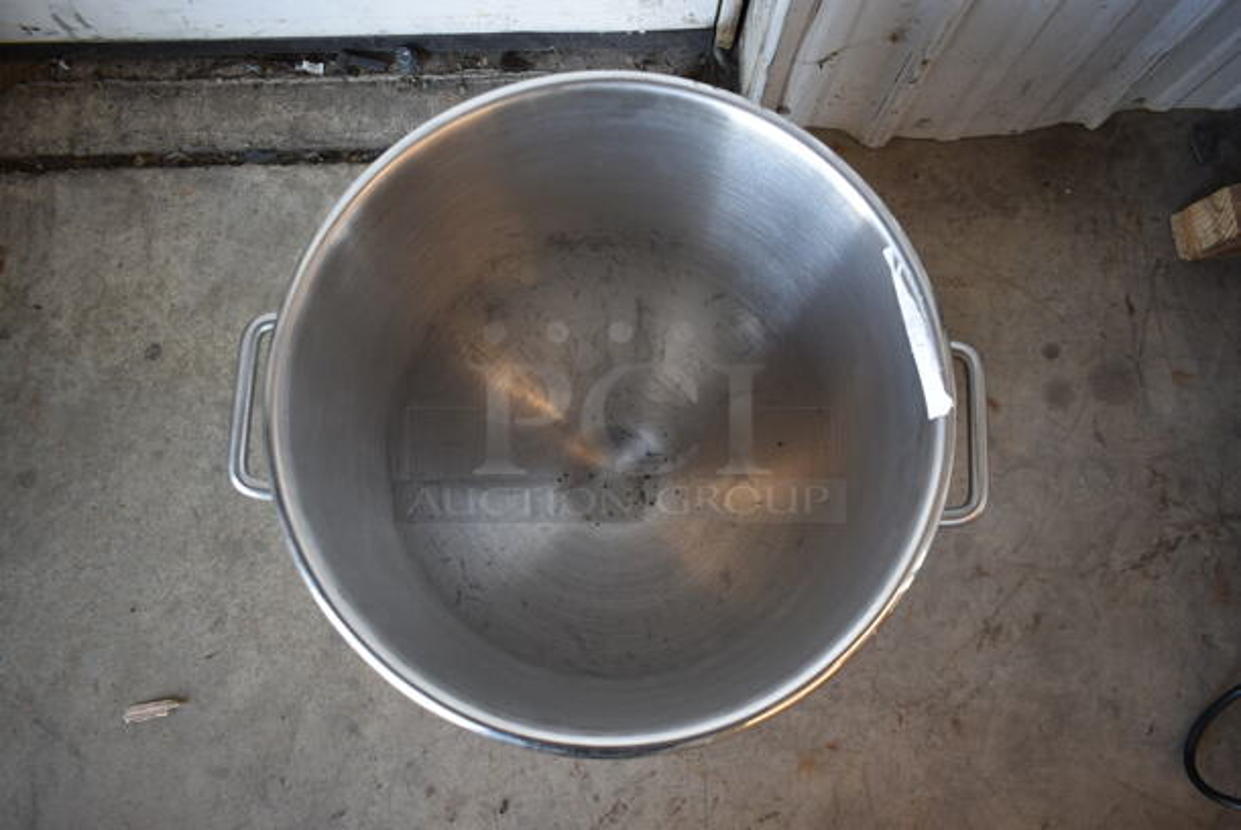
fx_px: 932
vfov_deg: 48.0
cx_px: 620
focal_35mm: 27
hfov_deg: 67.3
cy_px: 415
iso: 200
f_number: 3.5
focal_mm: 18
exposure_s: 1/30
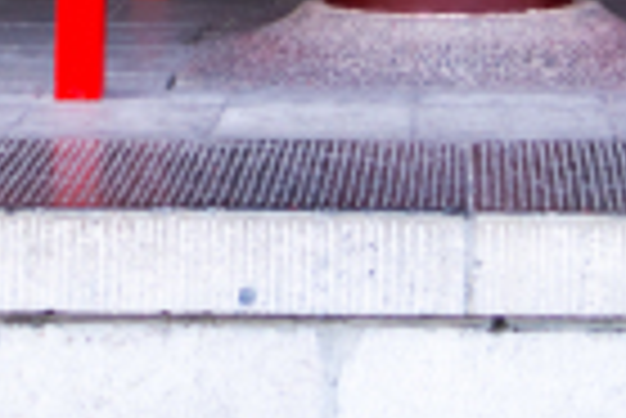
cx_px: 441
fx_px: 3081
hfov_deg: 11.6
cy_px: -1000
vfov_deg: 6.7
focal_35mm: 177
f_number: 4
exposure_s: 1/100
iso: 100
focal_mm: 24
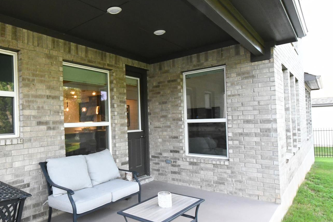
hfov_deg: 71.3
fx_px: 222
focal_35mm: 24
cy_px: 116
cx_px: 108
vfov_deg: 53.1
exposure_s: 1/40
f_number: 20
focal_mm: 10
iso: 3200
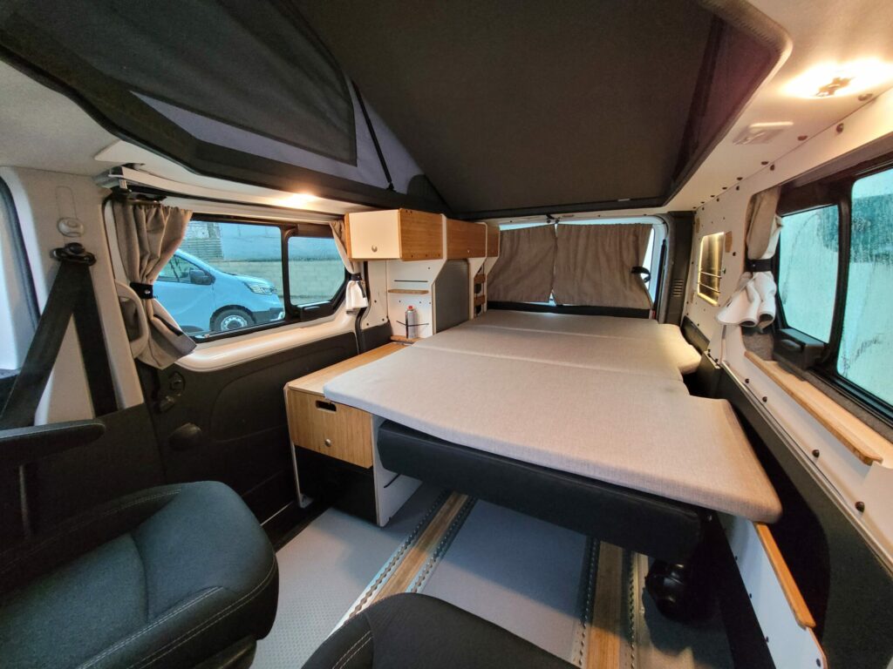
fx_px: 335
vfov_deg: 89.9
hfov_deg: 106.2
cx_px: 446
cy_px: 334
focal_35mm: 13
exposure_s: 1/33
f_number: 2.2
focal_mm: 1.74
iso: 640
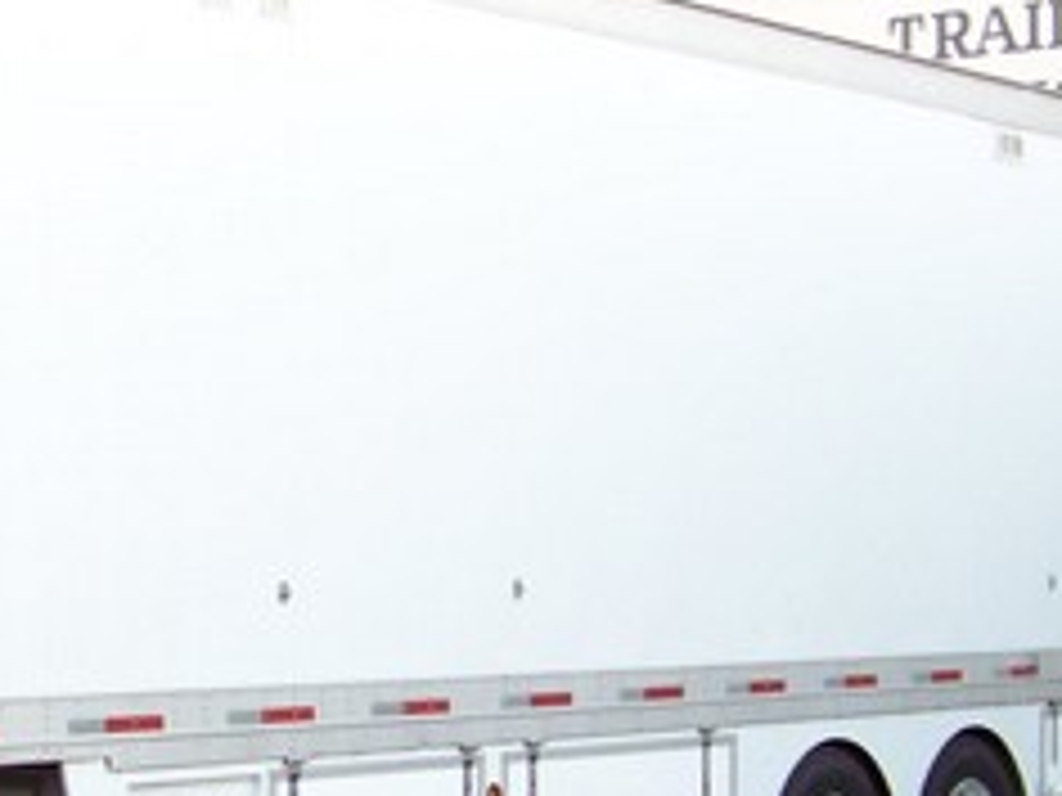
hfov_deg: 18.3
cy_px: 663
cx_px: 310
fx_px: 3283
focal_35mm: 107
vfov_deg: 13.7
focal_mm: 5.85
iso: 72
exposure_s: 1/60
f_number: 2.8
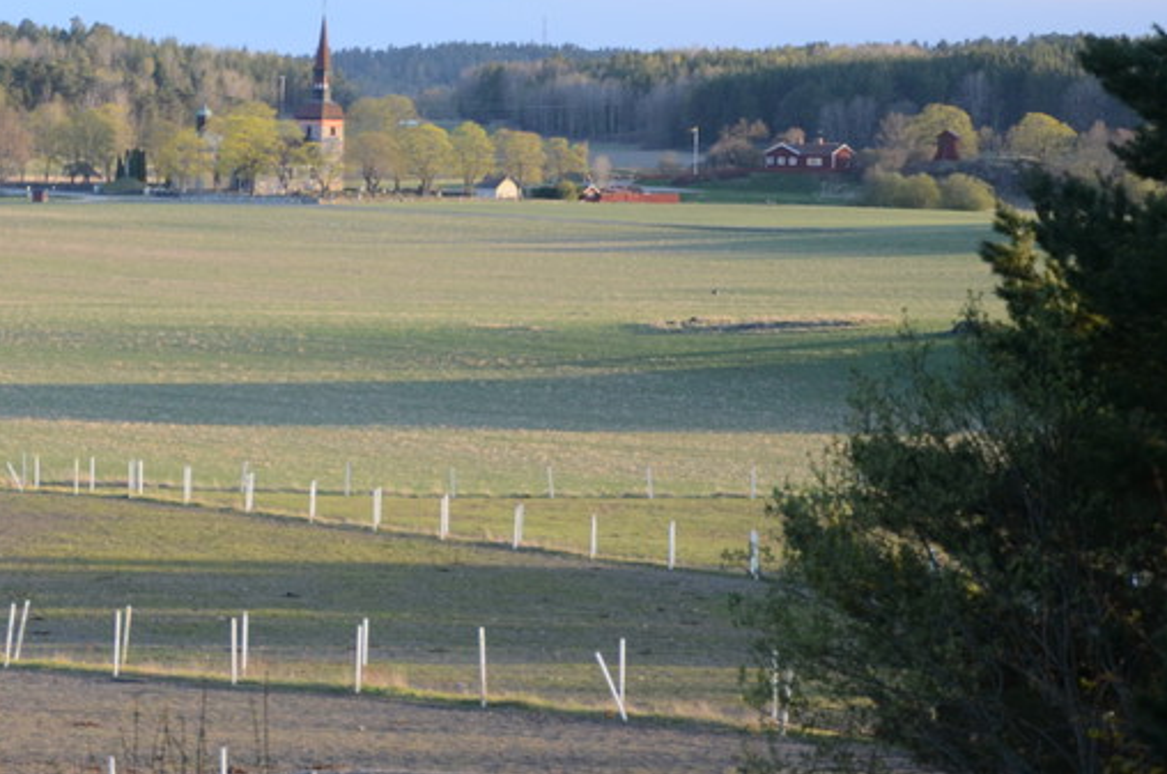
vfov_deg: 7.3
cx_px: 195
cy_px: 347
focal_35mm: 187
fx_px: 6052
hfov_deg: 11.0
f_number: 5.6
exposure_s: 1/500
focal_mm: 66
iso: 800
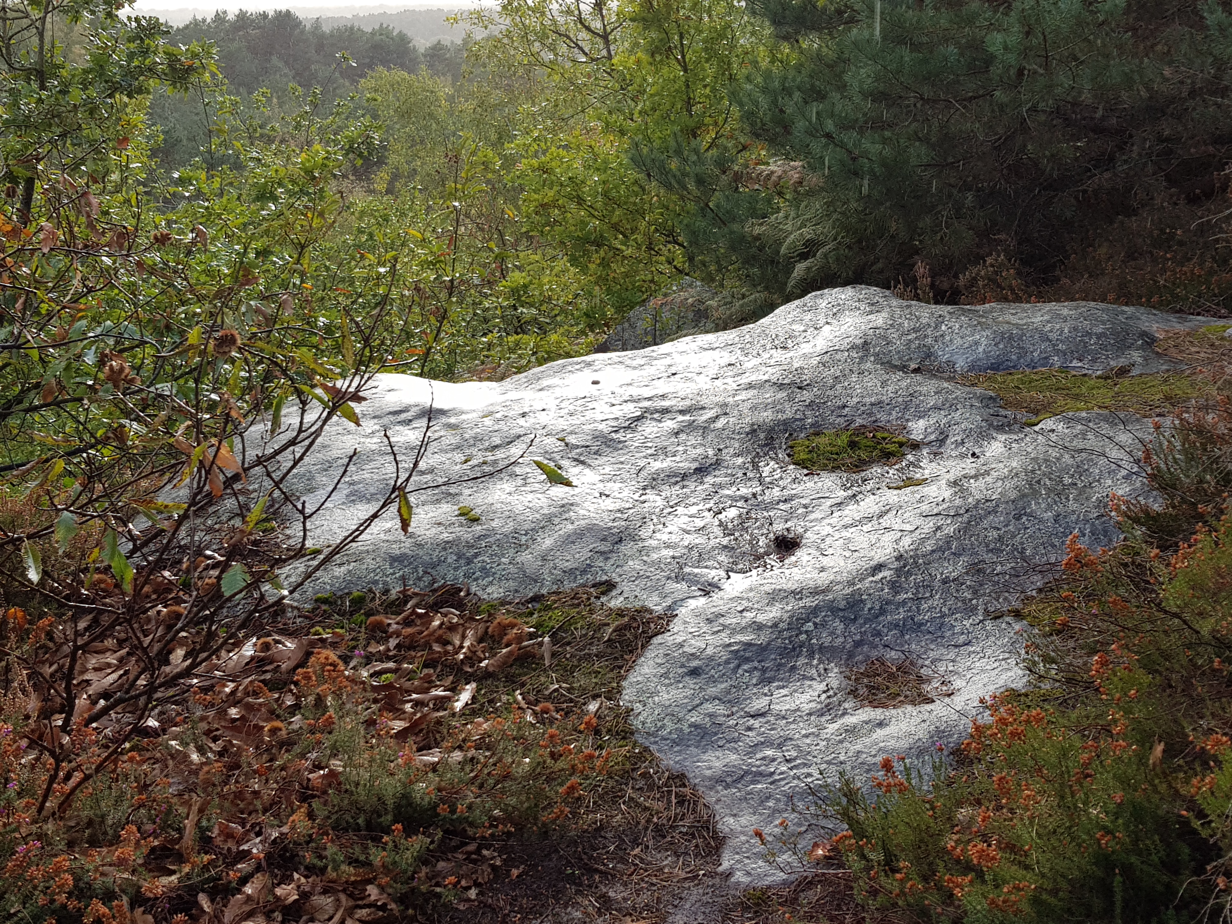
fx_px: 925
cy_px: 462
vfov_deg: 53.1
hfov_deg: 67.3
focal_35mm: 26
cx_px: 616
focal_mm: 4.2
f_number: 1.7
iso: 40
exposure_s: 1/326
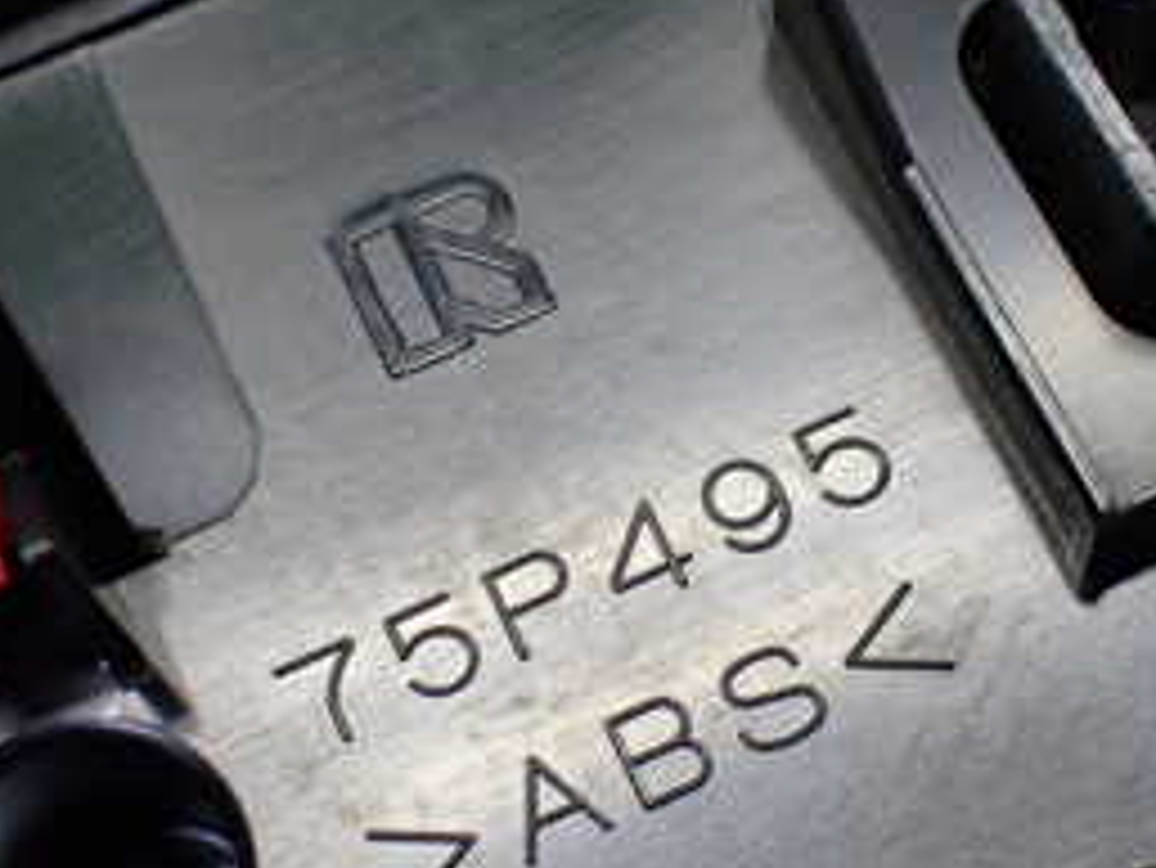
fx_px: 2339
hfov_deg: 27.8
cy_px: 522
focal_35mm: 70
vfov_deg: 21.0
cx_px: 612
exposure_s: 1/125
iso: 500
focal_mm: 5.4
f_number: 2.3
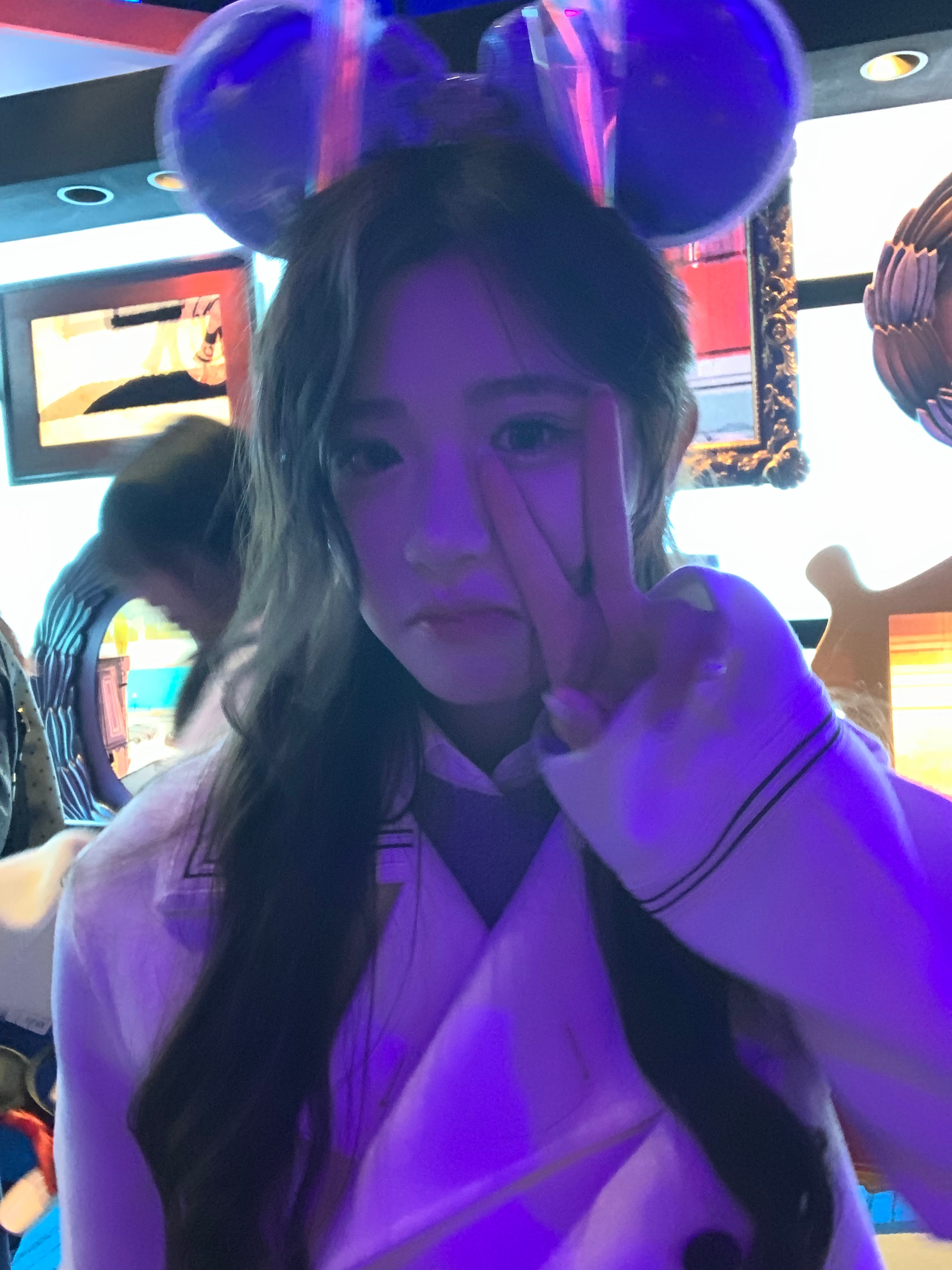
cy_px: 635
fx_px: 1173
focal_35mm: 32
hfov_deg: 44.2
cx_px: 476
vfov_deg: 56.8
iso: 640
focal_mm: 2.87
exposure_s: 1/16
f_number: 2.2
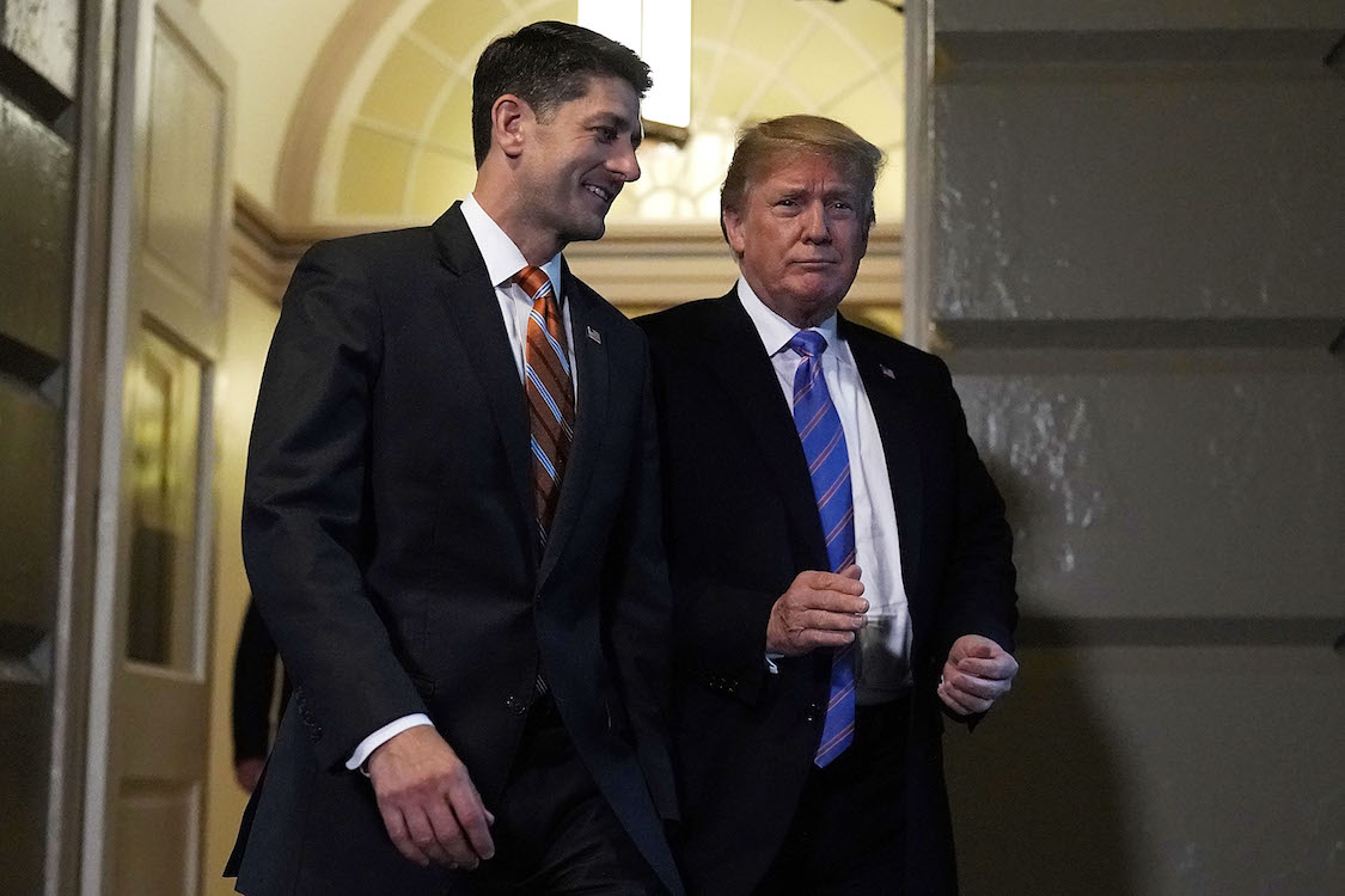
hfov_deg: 39.6
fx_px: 1868
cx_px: 672
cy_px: 448
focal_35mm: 50
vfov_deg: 27.0
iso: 8000
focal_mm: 50
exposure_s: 1/1250
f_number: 2.2
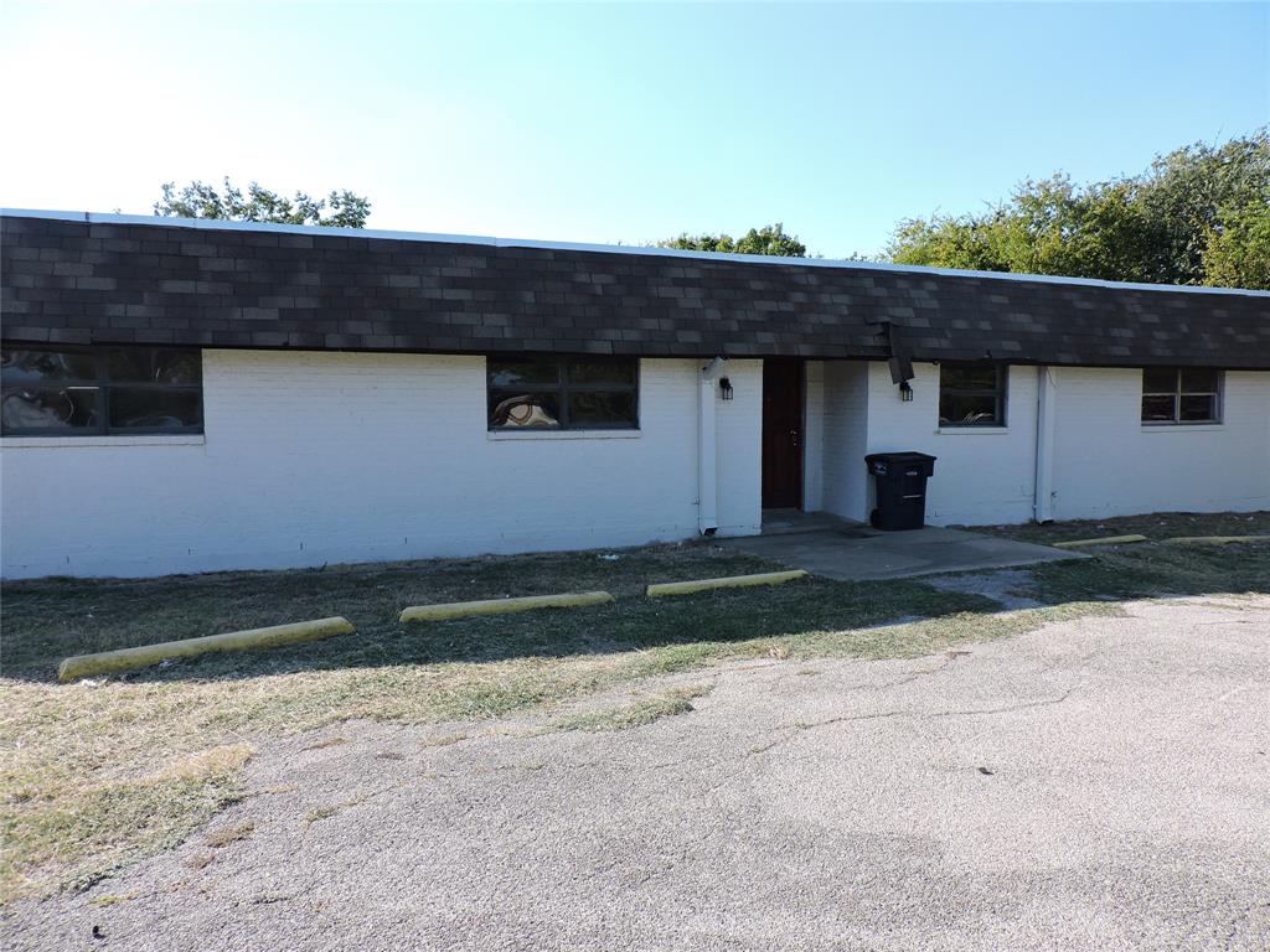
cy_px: 476
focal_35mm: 24
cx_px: 635
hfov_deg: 71.6
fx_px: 881
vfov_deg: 56.8
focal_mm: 4.3
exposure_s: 1/640
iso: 100
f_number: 3
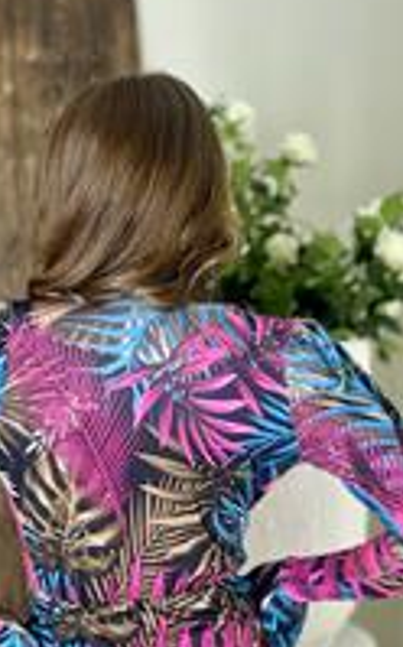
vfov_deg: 31.9
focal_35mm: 64
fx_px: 1127
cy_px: 393
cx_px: 140
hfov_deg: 20.2
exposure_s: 1/100
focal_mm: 2.69
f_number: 1.9
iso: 40
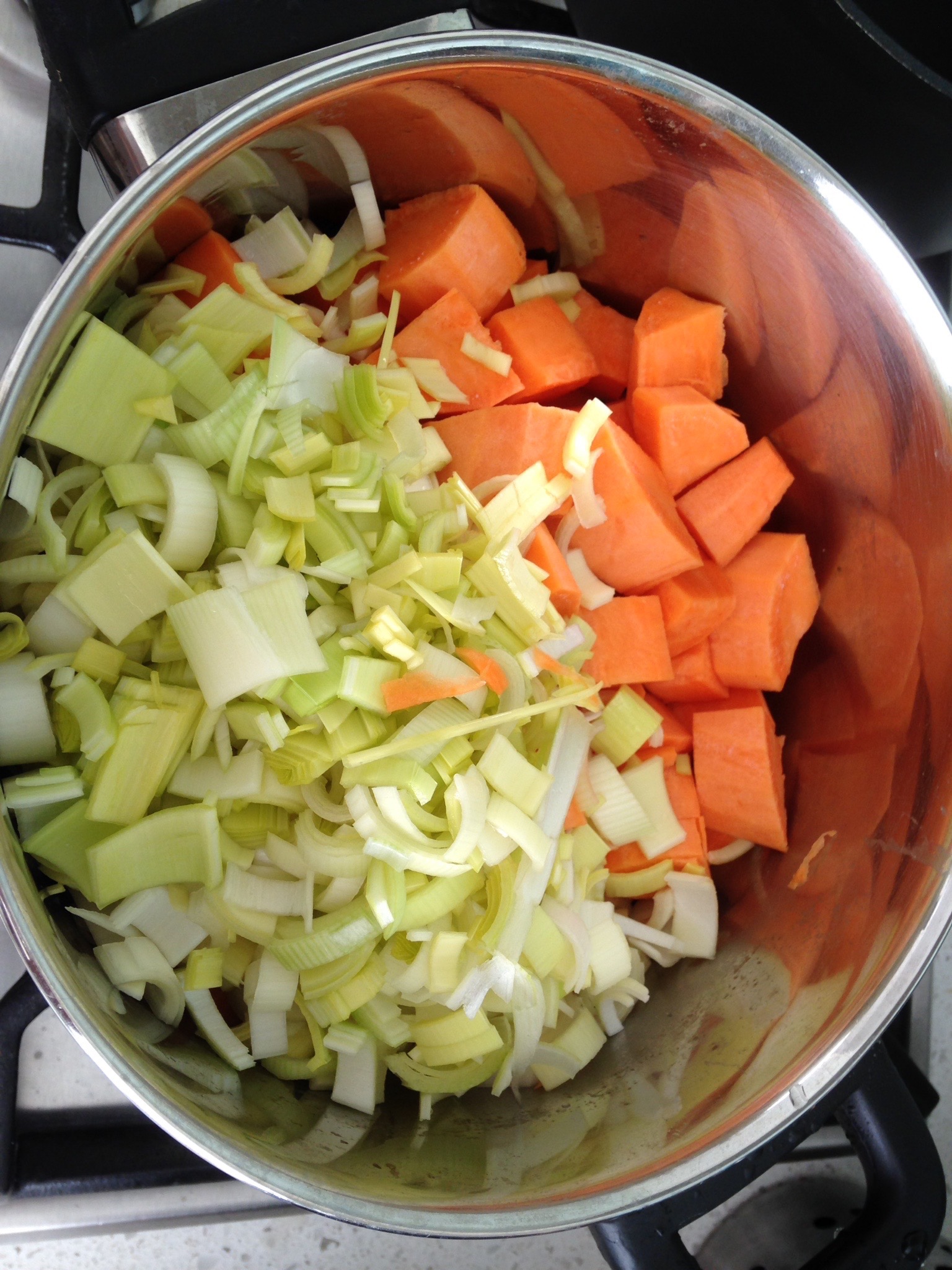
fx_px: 1210
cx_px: 476
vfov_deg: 55.4
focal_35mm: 33
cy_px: 635
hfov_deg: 42.9
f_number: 2.4
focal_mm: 4.12
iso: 50
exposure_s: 1/30
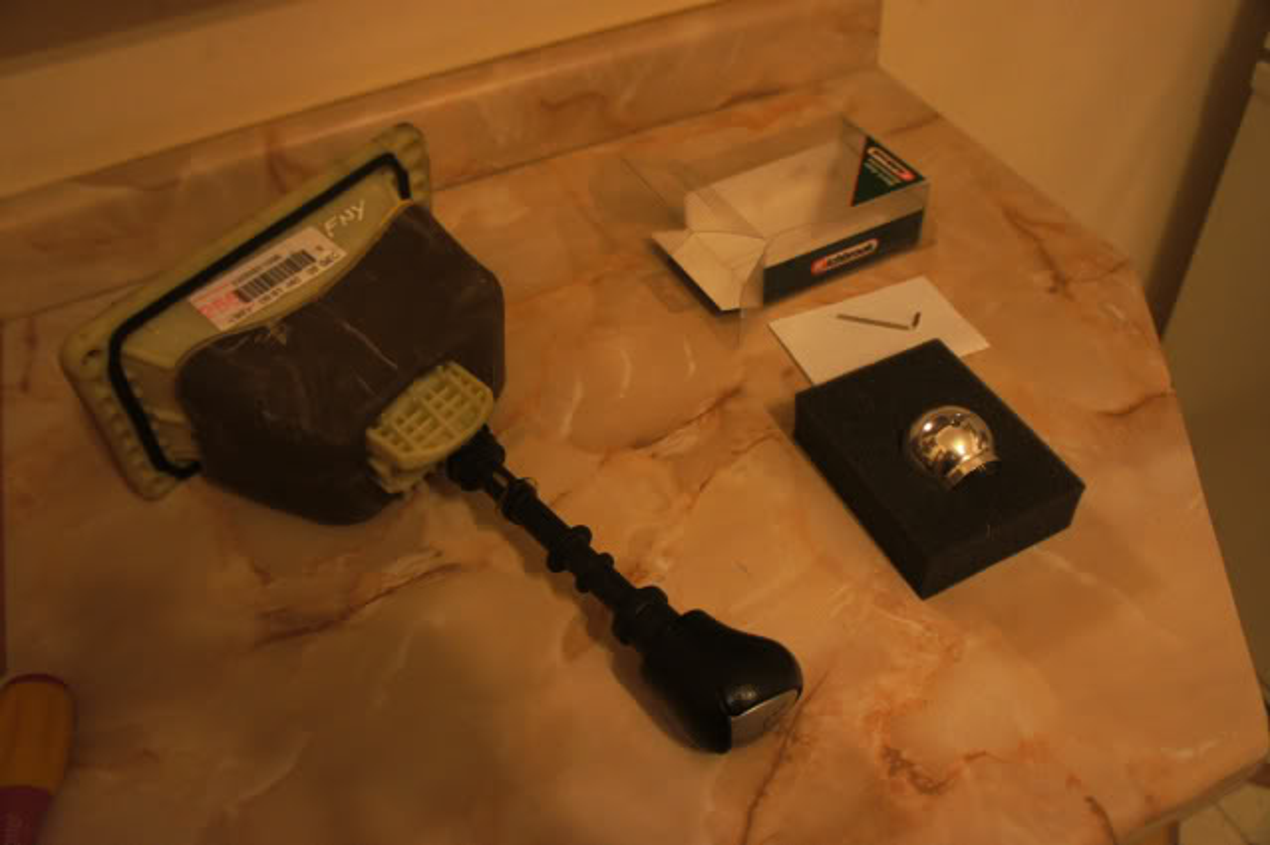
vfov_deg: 45.6
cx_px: 635
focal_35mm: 28
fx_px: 1005
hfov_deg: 64.6
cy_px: 422
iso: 1000
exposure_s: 1/30
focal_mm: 19
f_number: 3.5
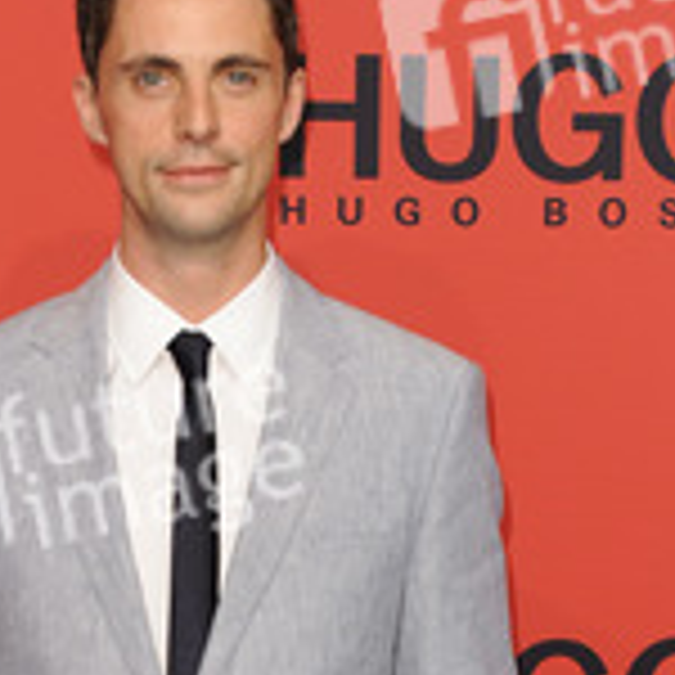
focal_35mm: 159
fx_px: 3508
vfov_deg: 10.9
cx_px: 202
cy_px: 698
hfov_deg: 11.0
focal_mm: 70
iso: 800
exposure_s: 1/160
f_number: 5.6
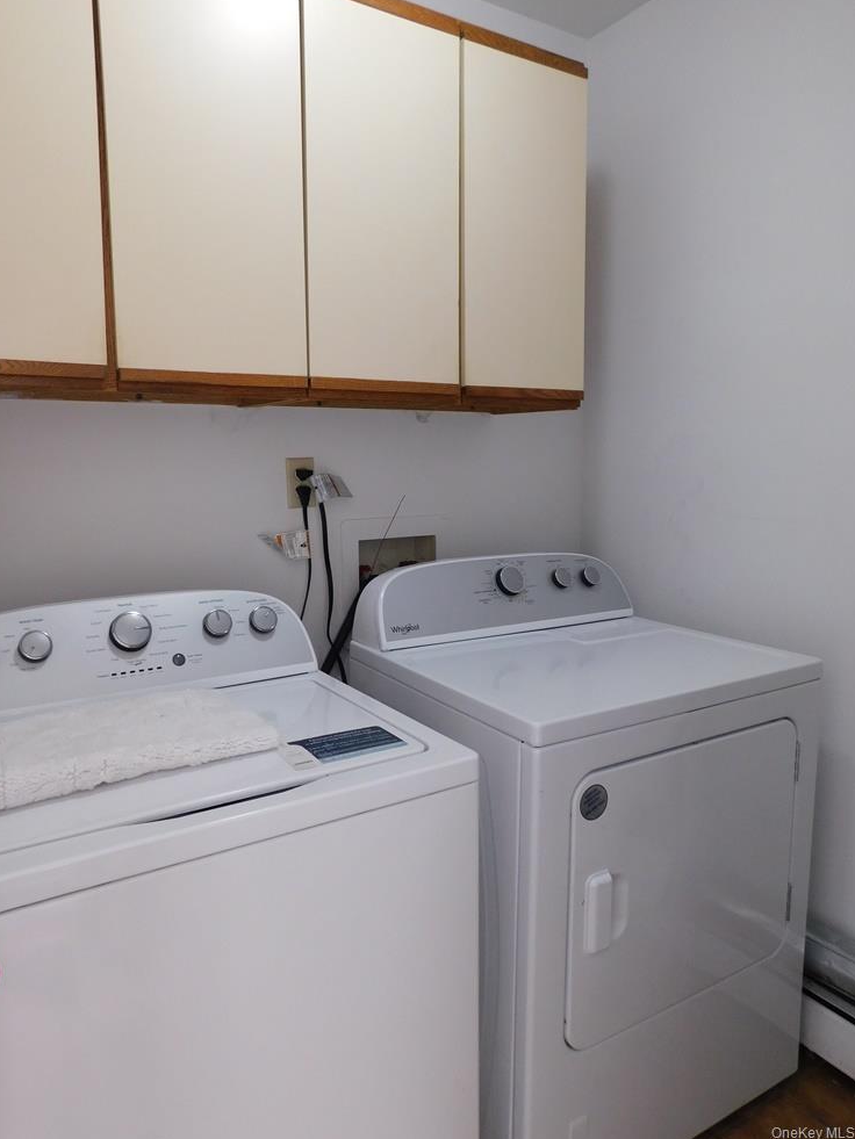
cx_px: 416
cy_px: 549
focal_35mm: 24
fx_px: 790
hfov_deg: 56.8
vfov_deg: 71.6
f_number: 3
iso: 200
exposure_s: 1/30
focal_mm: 4
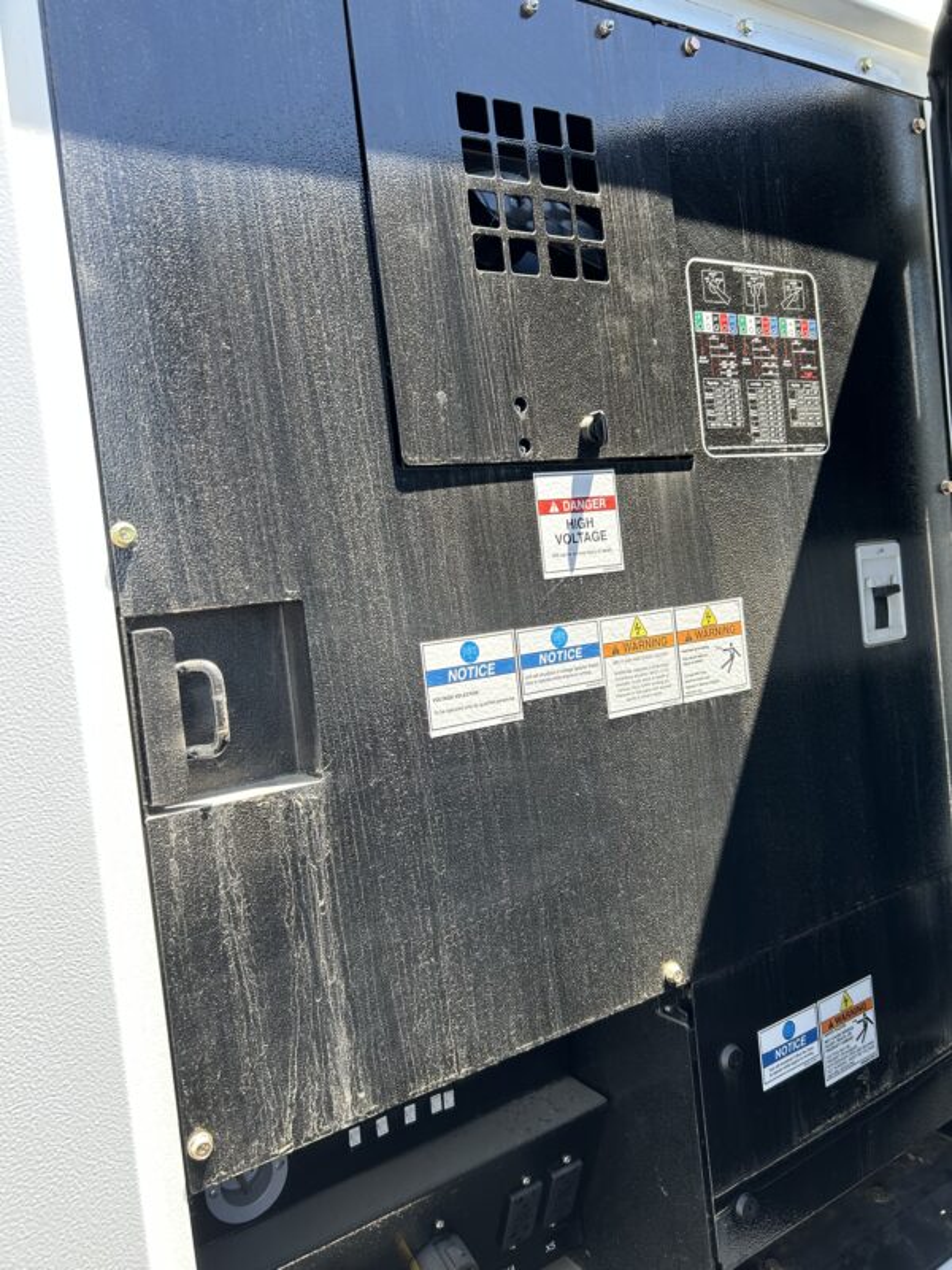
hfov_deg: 53.1
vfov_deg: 67.3
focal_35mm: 26
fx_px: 953
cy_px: 635
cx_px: 476
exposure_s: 1/300
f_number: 1.5
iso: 50
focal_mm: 5.7
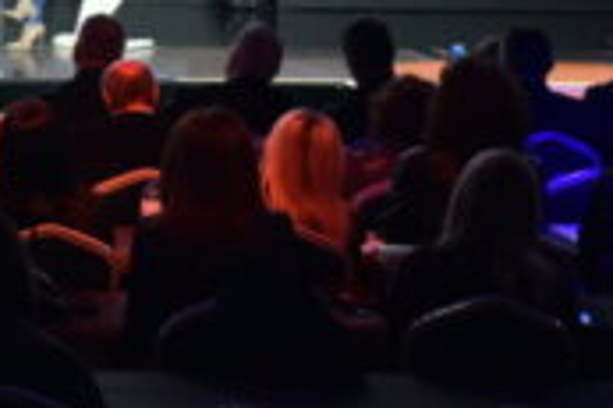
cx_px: -308
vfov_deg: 8.7
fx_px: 2603
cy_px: -208
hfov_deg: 12.7
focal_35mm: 153
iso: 4000
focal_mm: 44
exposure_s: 1/200
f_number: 7.1
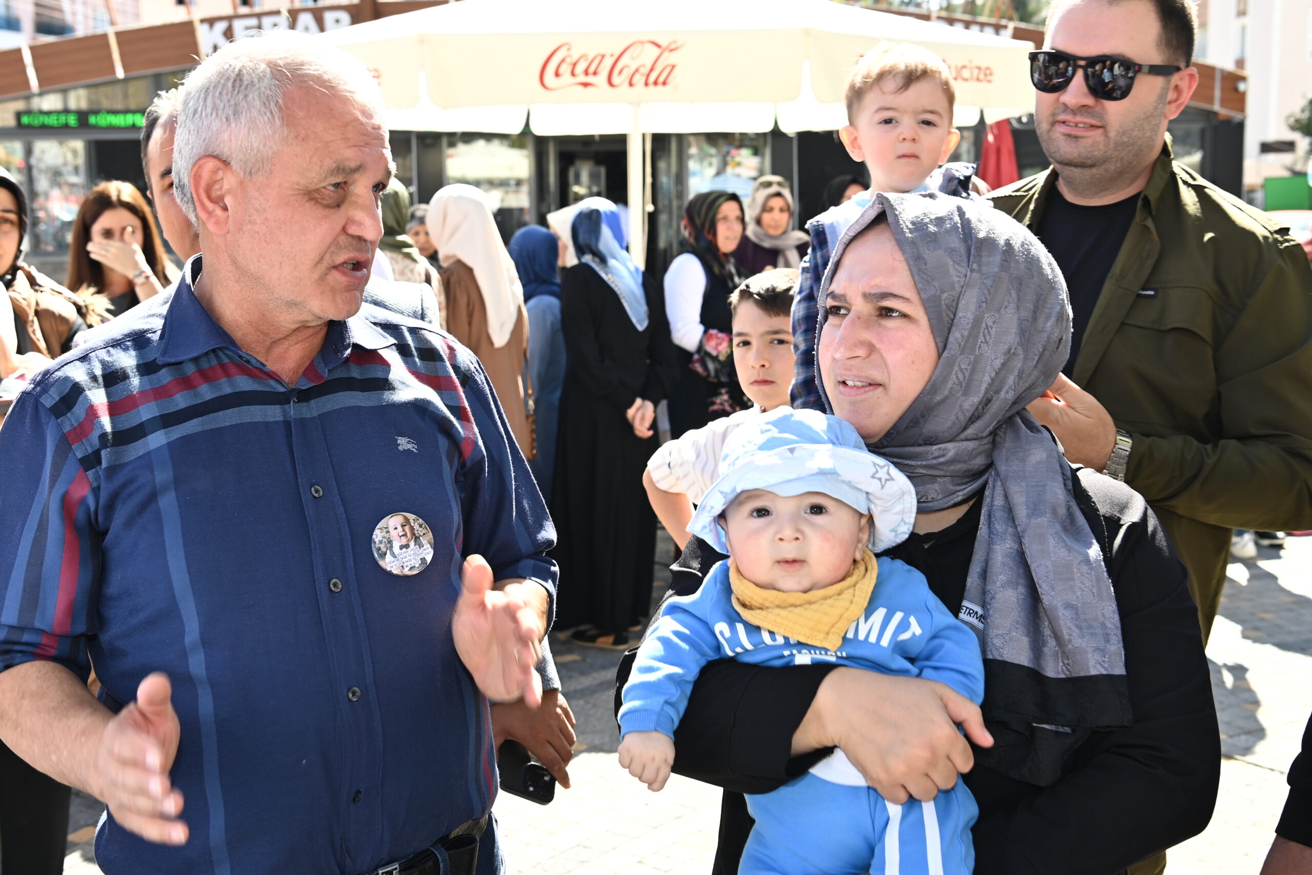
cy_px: 438
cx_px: 656
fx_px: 1640
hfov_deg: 43.6
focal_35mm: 45
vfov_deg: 29.9
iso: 160
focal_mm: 45
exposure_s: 1/100
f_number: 7.1
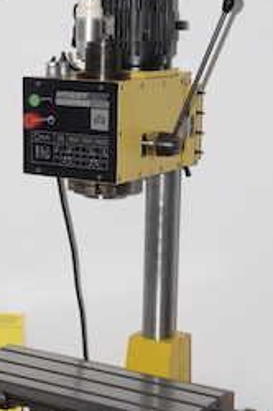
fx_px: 1004
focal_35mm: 88
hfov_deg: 15.5
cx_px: 99
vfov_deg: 23.1
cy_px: 258
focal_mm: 36
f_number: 18
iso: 800
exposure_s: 1/60
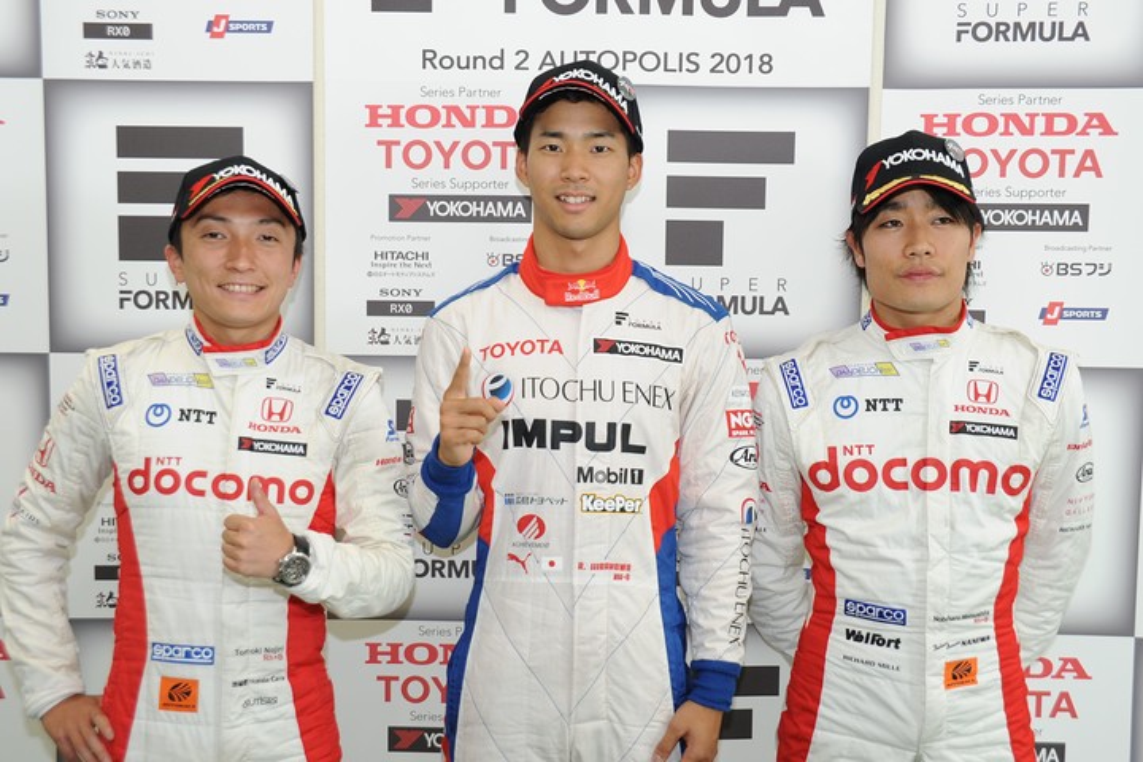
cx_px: 572
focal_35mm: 40
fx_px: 1270
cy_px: 381
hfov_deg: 48.5
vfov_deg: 33.4
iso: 800
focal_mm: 40
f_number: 5.6
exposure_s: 1/125
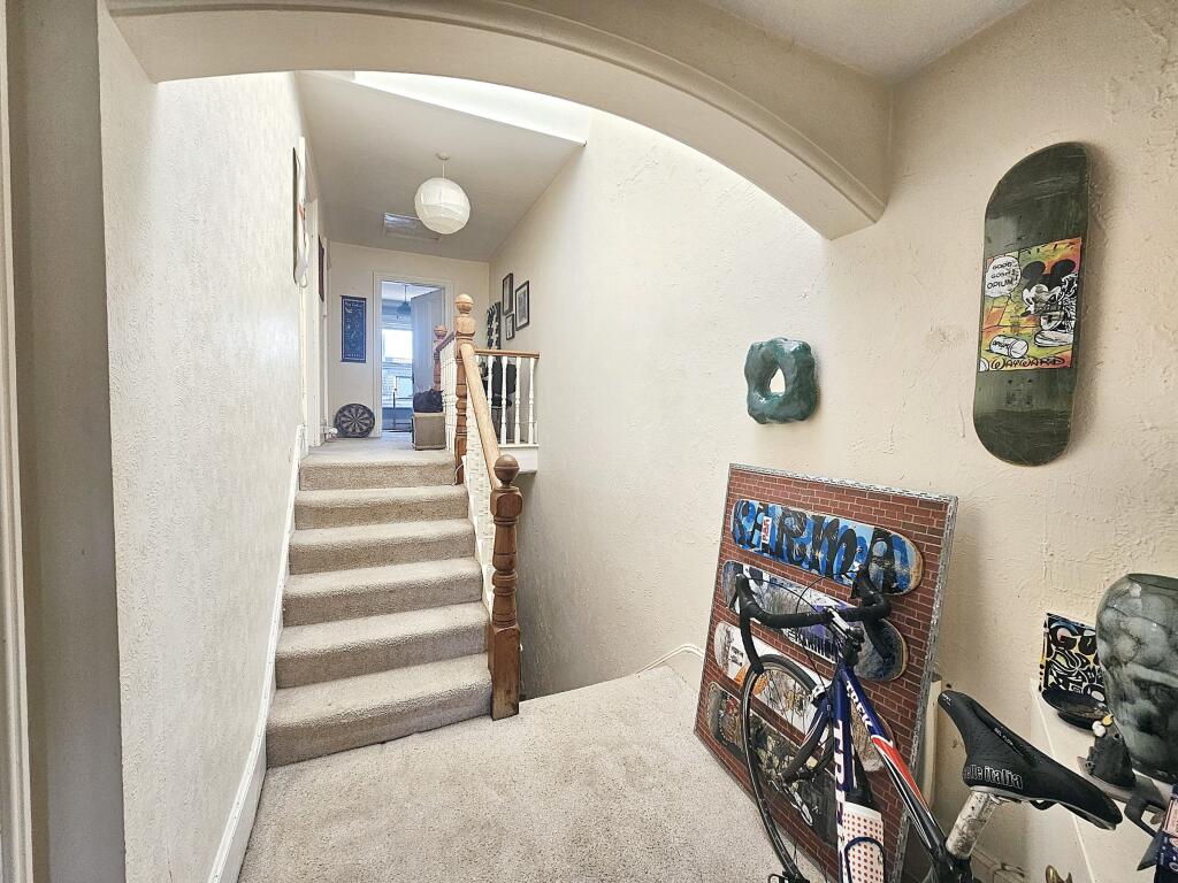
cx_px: 589
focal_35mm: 13
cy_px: 442
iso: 80
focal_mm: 2.2
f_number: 2.2
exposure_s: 1/50
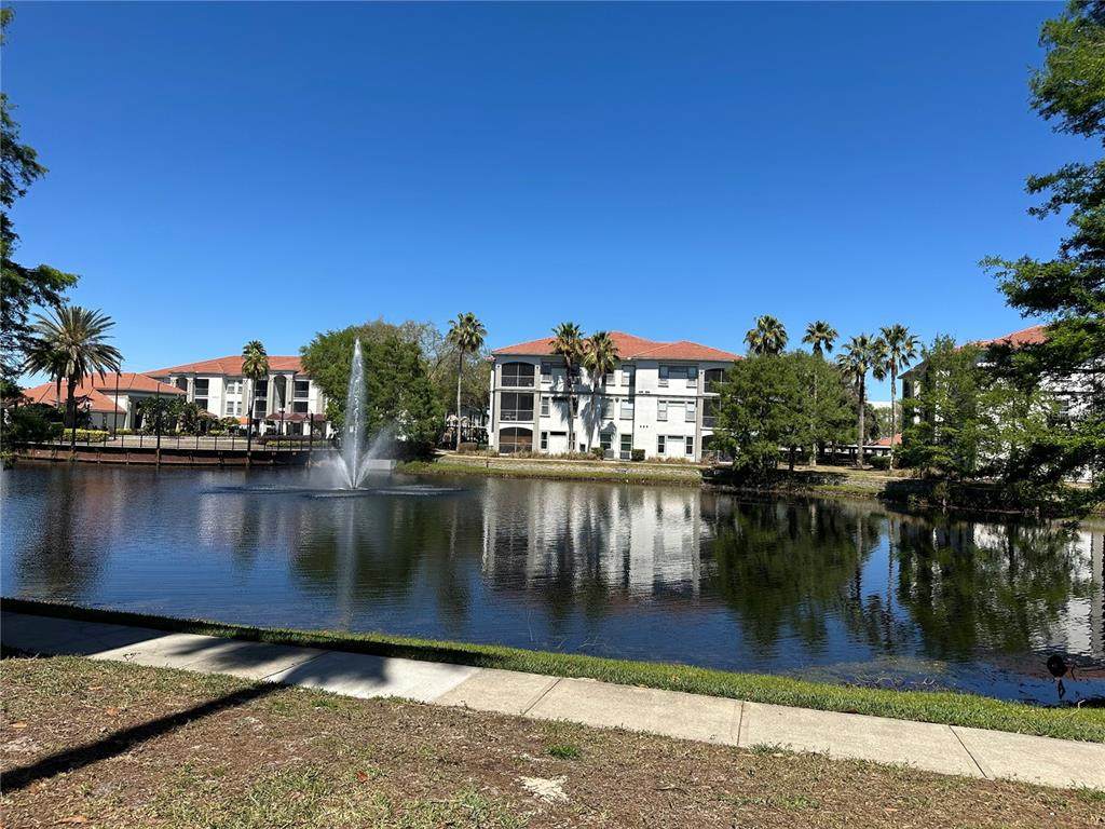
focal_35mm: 24
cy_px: 414
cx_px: 552
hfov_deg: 71.6
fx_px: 766
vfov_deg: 56.8
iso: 80
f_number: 1.78
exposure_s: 1/5000
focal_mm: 6.86
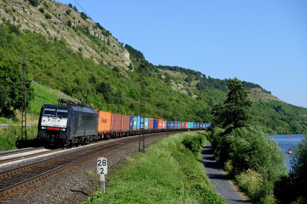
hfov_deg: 28.8
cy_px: 102
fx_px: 597
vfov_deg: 19.5
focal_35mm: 70
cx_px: 154
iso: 200
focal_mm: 70
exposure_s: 1/1600
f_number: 5.6
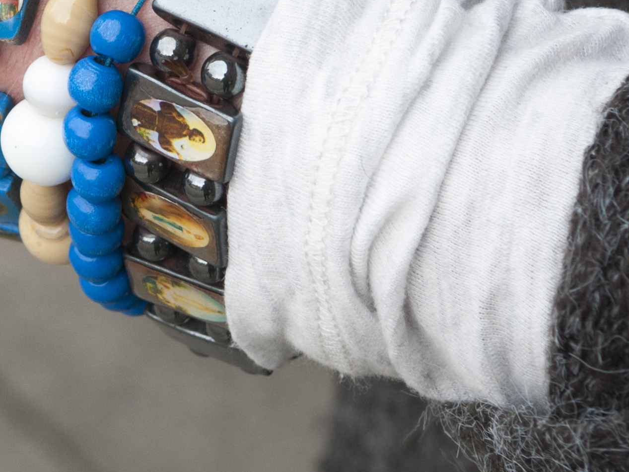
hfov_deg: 10.0
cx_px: -127
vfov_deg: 7.5
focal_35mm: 195
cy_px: -229
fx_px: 3543
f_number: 6.7
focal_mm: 40
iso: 200
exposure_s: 1/180
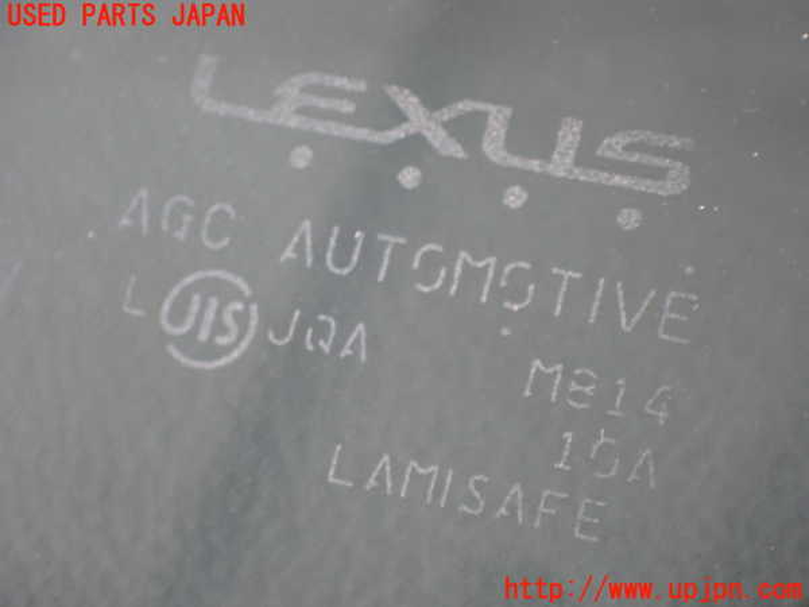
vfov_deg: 14.8
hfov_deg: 19.6
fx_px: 2337
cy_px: 304
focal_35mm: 100
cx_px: 404
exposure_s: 1/200
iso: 800
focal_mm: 18
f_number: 4.9
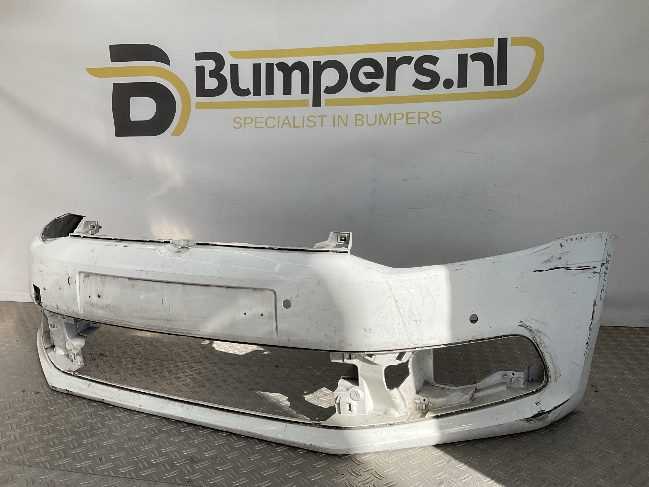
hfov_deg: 61.7
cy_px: 244
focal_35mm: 29
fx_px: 544
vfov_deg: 48.2
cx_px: 324
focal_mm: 3
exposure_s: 1/816
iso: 16
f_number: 1.8
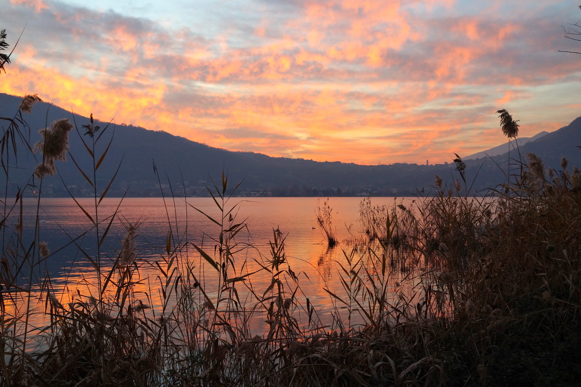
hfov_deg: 54.4
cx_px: 290
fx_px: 565
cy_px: 194
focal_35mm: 35
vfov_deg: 37.9
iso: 1250
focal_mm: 35
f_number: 13
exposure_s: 1/50
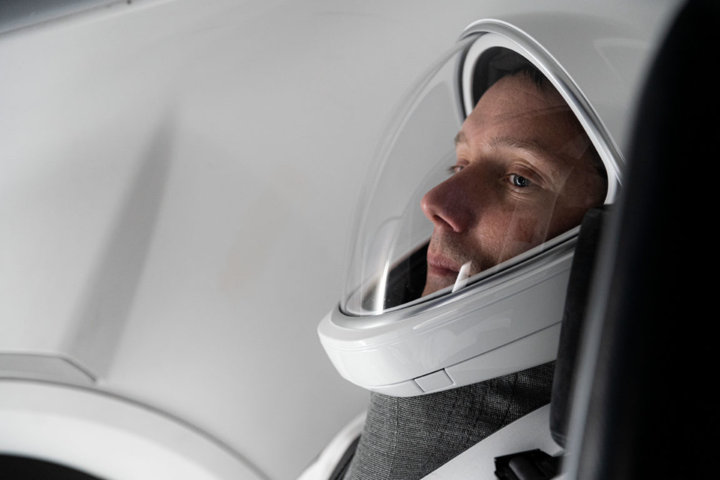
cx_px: 360
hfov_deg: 30.1
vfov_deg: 20.3
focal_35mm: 67
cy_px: 240
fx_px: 1340
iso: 3200
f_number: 2.8
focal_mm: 67
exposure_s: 1/125
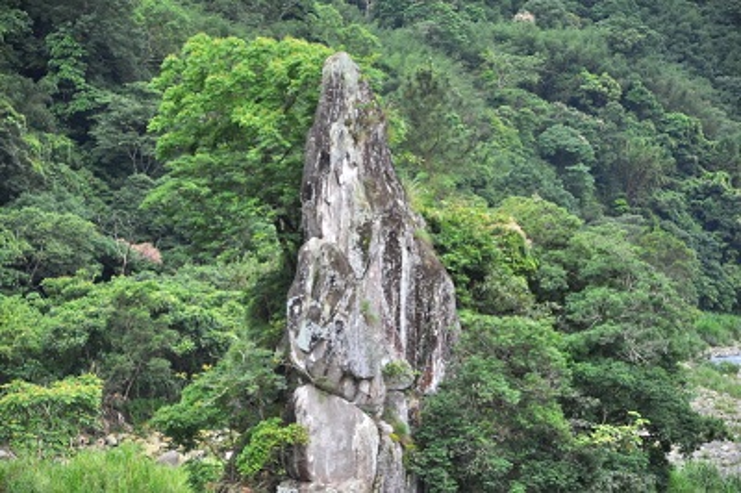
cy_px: 246
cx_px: 370
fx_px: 3239
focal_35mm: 158
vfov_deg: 8.7
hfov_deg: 13.1
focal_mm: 105
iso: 200
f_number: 5.6
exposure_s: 1/125
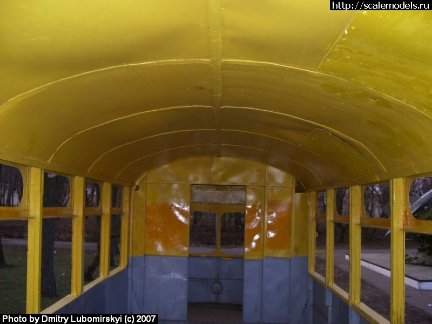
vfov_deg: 38.7
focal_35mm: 37
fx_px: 462
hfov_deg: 50.1
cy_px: 162
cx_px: 216
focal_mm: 6
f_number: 2.7
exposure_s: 1/60
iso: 80
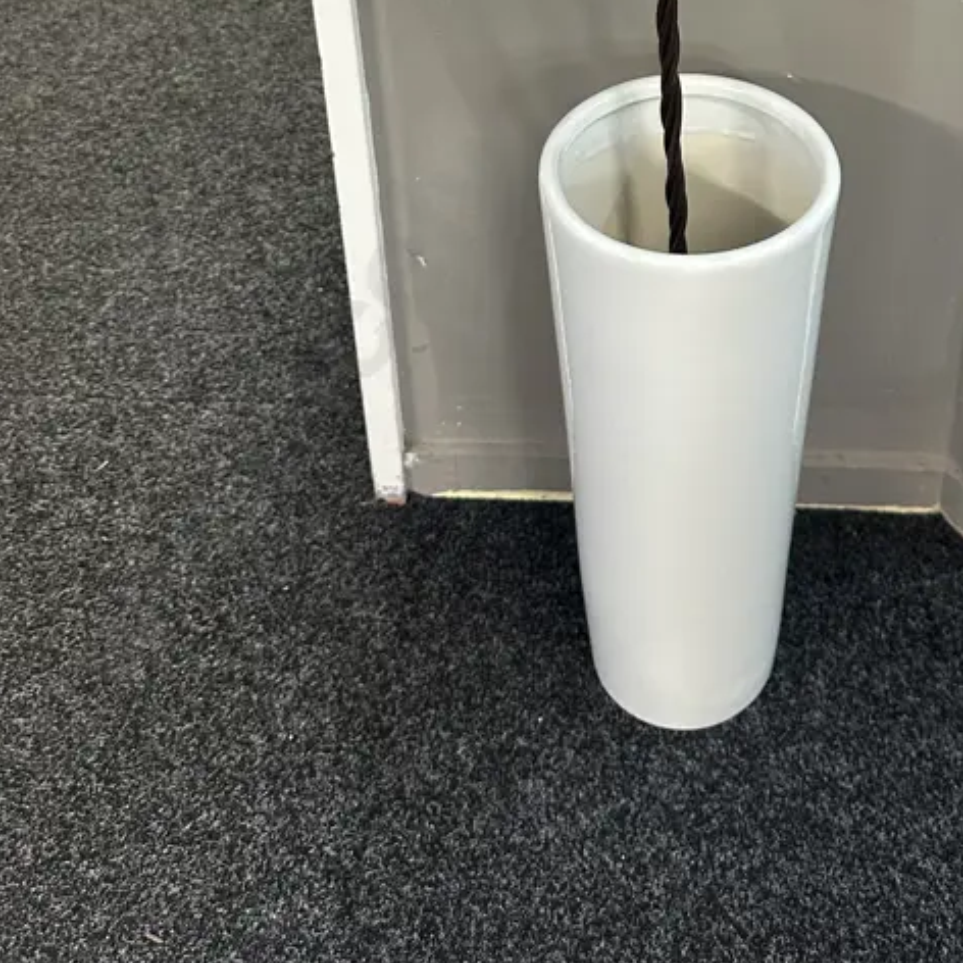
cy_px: -53
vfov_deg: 33.0
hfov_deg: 36.4
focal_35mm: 46
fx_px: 1448
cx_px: 649
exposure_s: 1/50
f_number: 1.78
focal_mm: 6.86
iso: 250
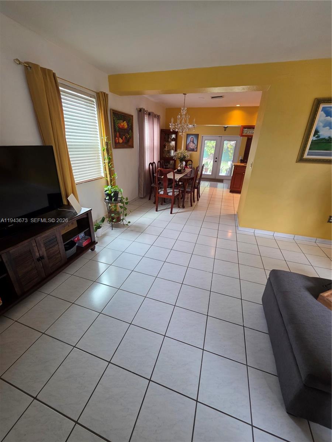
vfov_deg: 106.2
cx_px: 166
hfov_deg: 89.9
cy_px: 221
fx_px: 166
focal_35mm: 13
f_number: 1.9
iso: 160
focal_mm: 2.2
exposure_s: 1/60
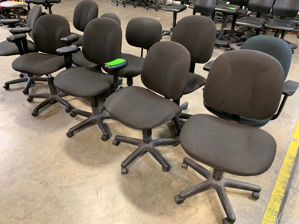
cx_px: 150
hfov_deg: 67.3
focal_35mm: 26
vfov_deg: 53.1
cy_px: 112
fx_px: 225
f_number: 1.8
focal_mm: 4.25
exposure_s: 1/60
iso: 400
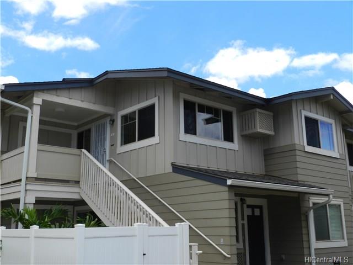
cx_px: 176
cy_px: 132
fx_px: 388
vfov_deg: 37.7
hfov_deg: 49.0
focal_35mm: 38
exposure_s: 1/1000
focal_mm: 6.7
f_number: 4
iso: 160
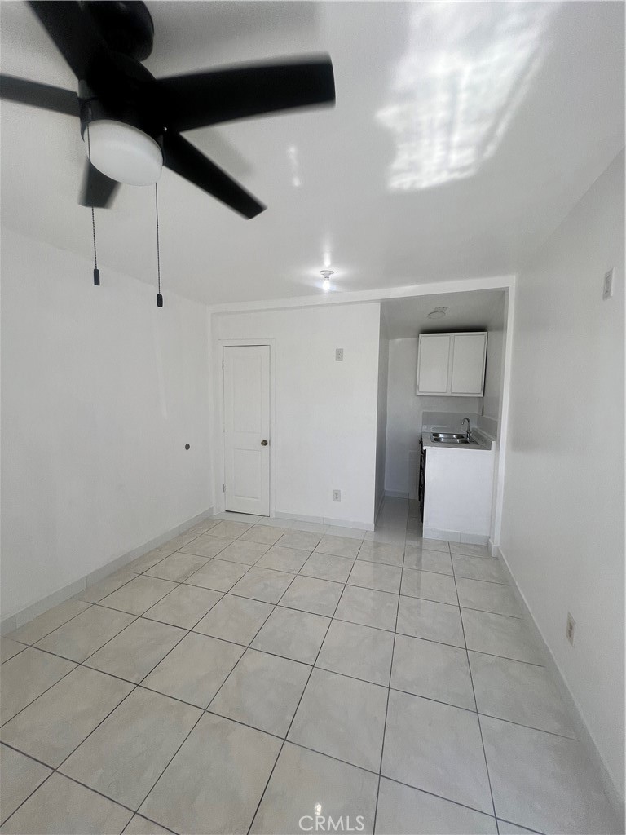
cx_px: 313
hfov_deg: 89.9
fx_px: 313
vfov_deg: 106.2
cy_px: 418
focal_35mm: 13
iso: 32
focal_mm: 1.57
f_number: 1.8
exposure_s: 1/367
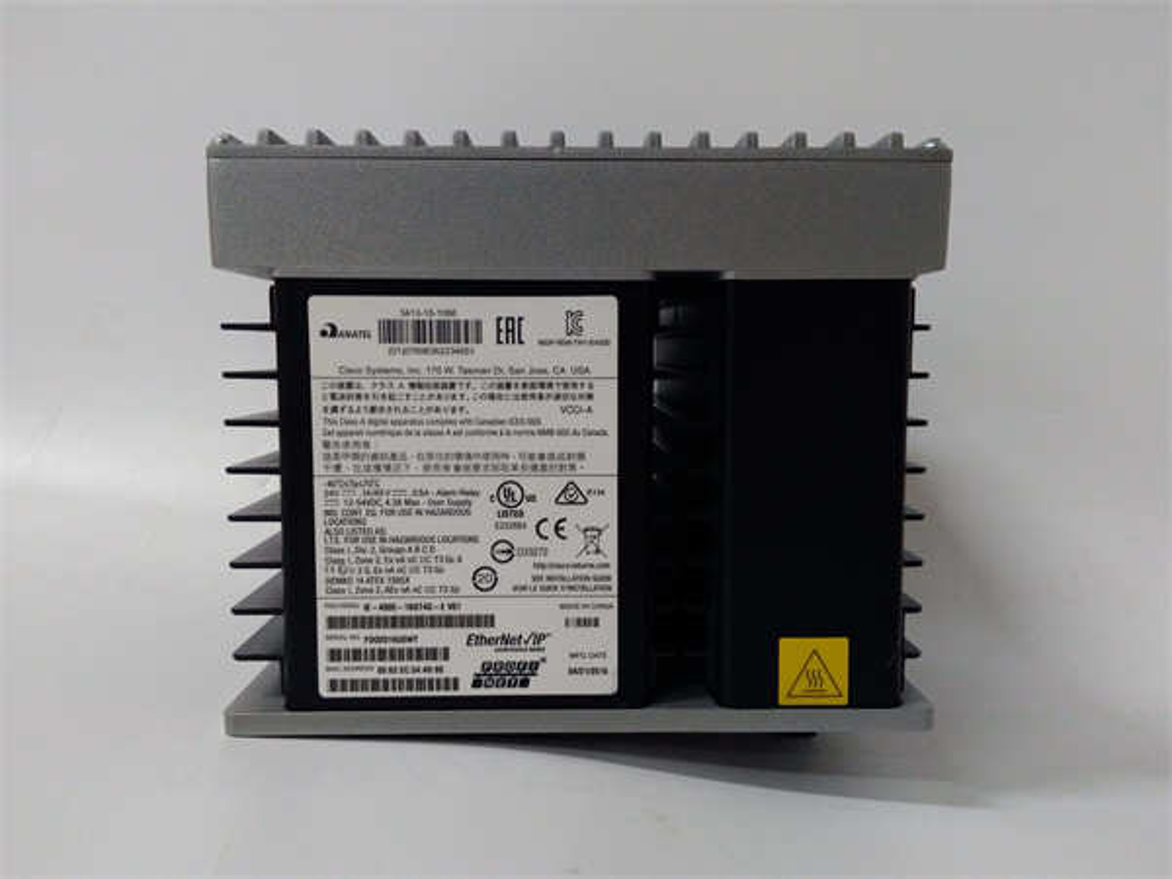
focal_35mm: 27
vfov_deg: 51.4
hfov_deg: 65.3
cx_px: 586
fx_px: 914
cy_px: 440
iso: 341
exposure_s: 1/33
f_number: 2
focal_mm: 3.79
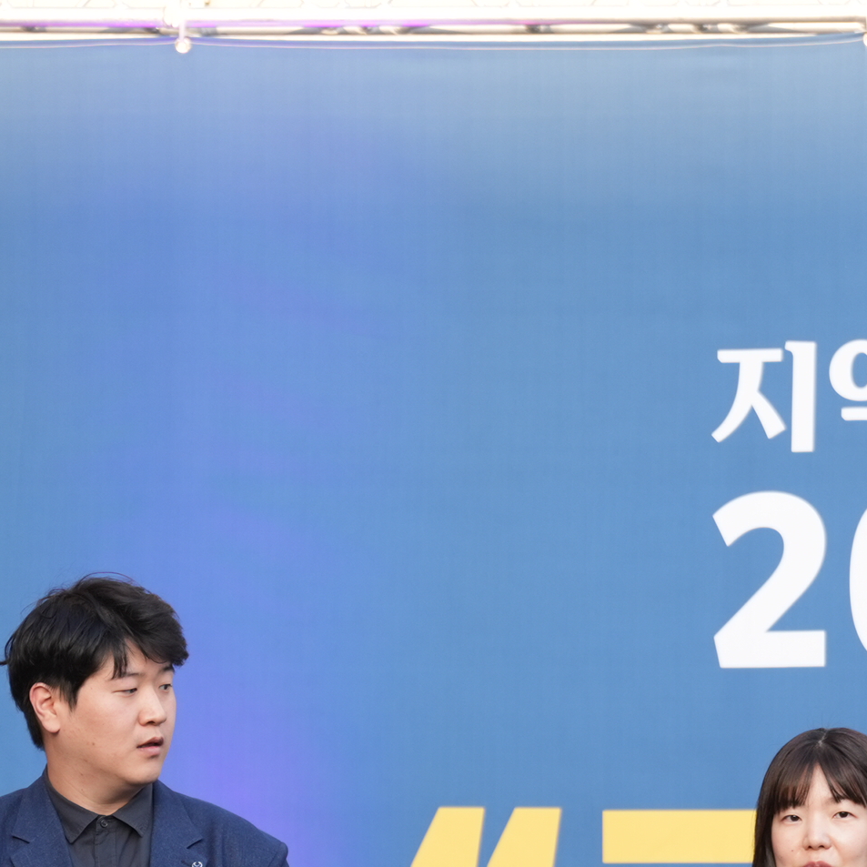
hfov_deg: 2.8
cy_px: 817
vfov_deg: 2.8
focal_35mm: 625
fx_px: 17710
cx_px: 668
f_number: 2.8
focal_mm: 200
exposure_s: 1/400
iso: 250
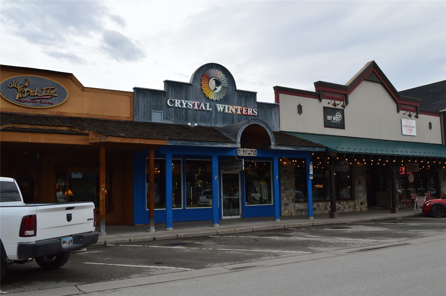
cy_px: 148
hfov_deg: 57.3
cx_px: 223
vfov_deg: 39.9
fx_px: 408
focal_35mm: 33
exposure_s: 1/160
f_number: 9
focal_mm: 22
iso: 400
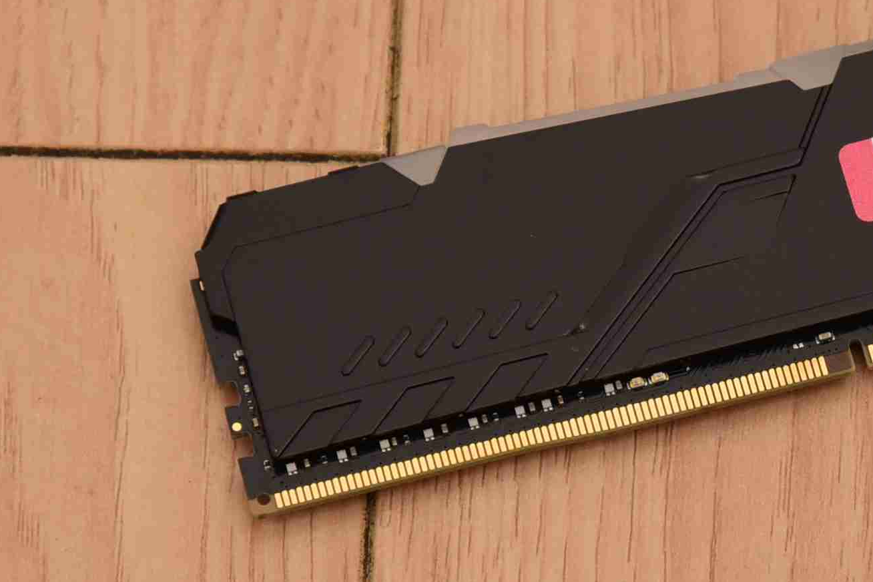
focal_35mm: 414
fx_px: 10039
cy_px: 462
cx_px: 947
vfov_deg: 3.3
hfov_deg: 5.0
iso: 1600
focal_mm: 120
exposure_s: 1/60
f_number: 5.6
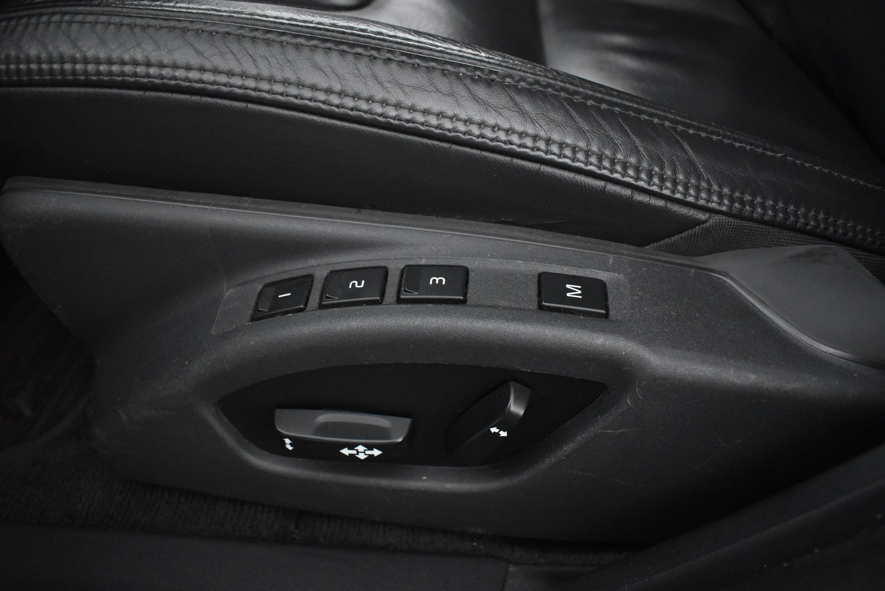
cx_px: 442
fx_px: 664
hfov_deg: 67.4
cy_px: 296
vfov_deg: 47.9
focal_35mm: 27
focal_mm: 18
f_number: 3.5
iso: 3200
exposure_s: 1/50
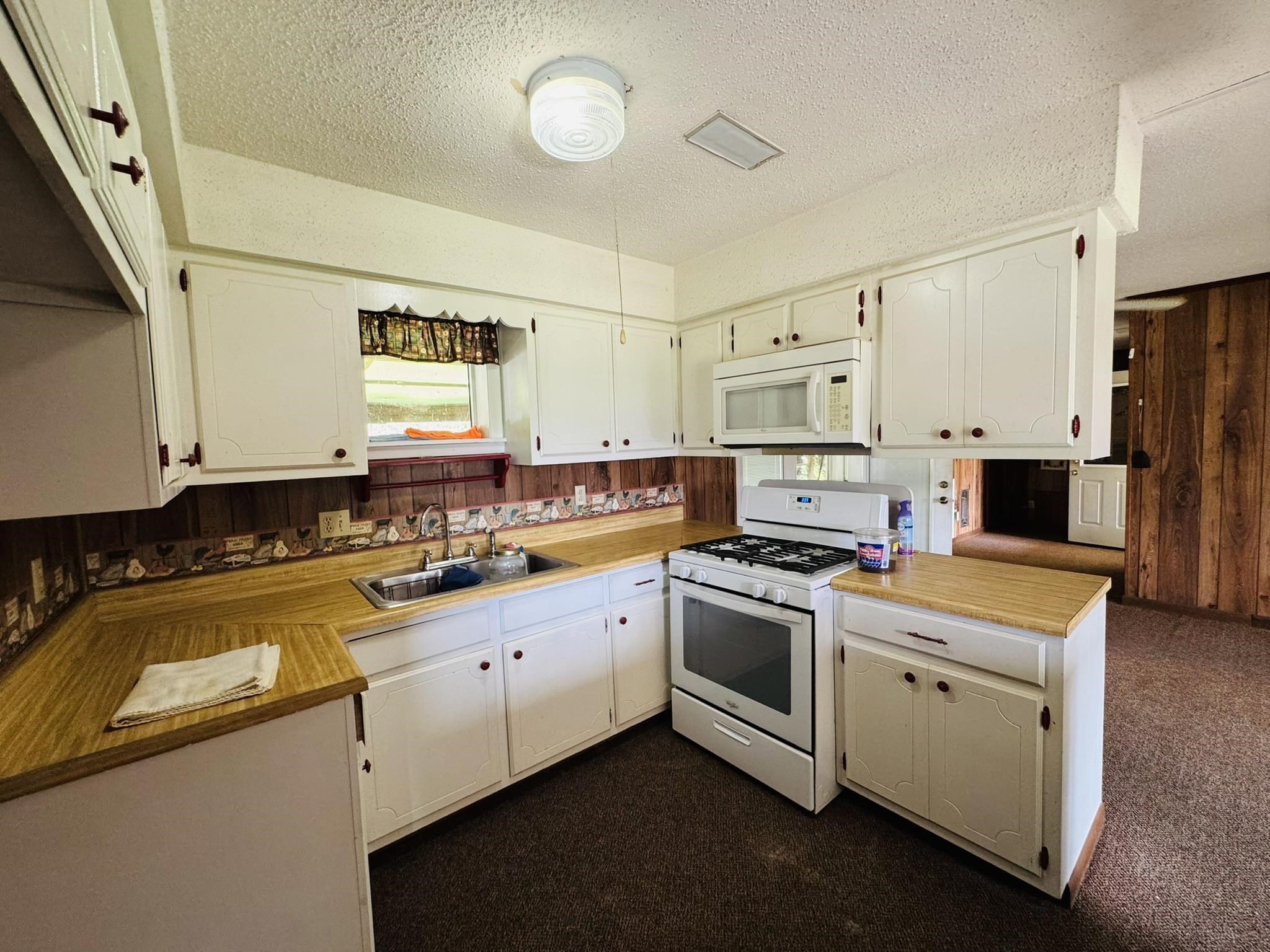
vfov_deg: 85.7
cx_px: 635
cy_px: 476
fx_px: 514
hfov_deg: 102.1
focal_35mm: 14
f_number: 2.2
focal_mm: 2.22
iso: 200
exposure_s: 1/60
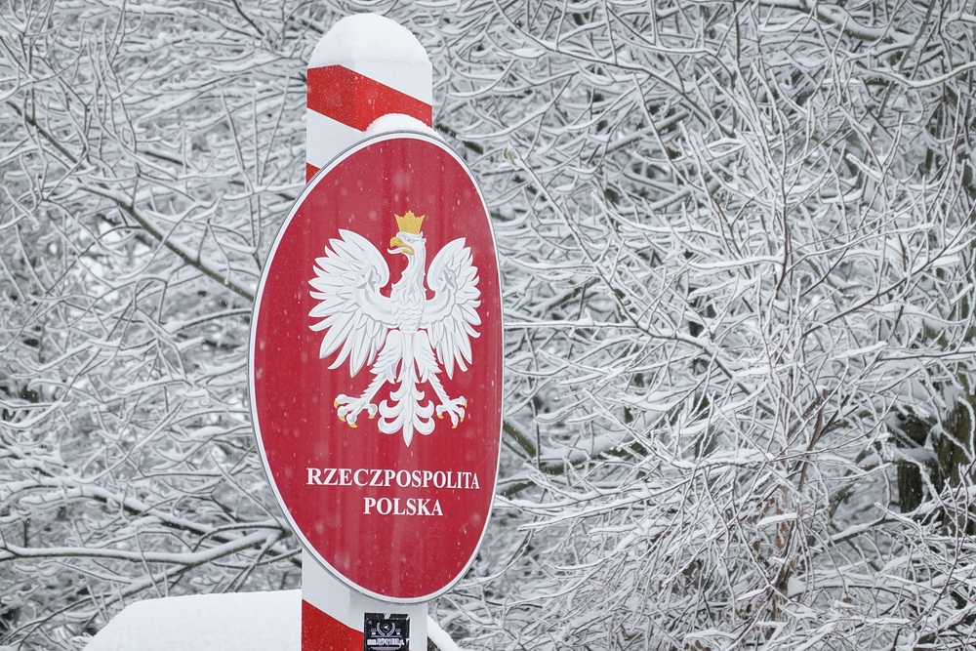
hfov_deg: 10.3
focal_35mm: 200
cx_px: 488
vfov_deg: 6.9
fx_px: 5423
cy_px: 326
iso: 250
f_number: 5
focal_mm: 72
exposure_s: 1/200
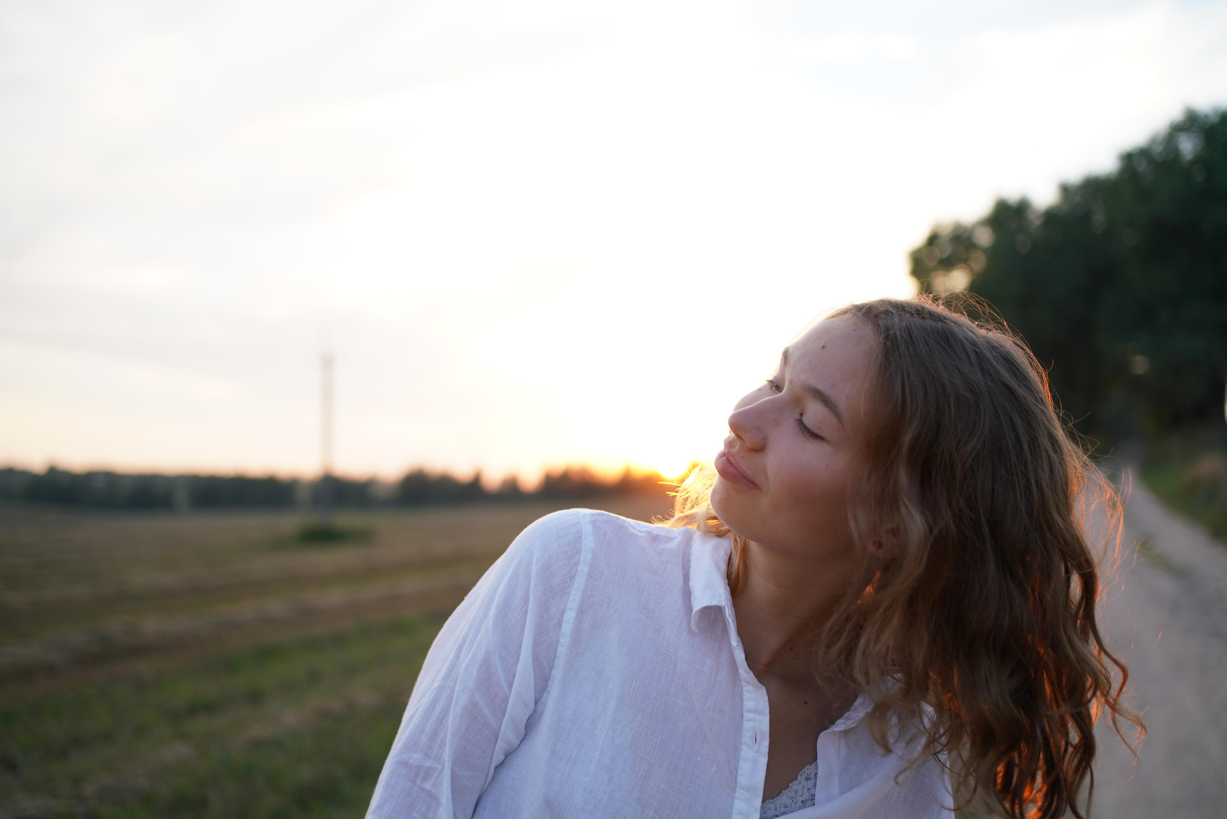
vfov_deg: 37.9
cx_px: 614
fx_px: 1193
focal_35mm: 35
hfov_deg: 54.4
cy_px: 410
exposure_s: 1/400
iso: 200
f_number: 2.2
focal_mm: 35
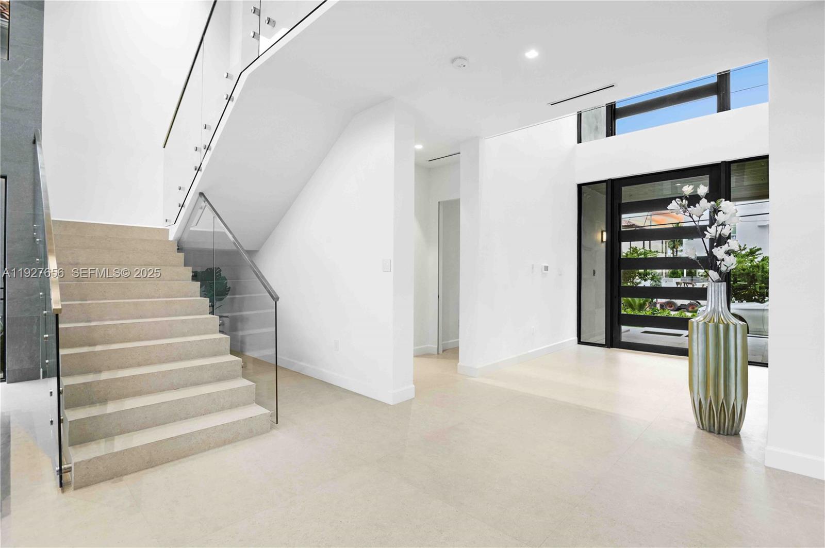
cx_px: 412
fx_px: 389
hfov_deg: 93.3
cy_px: 274
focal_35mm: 17
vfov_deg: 70.3
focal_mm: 17
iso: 100
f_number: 5.6
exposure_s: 1
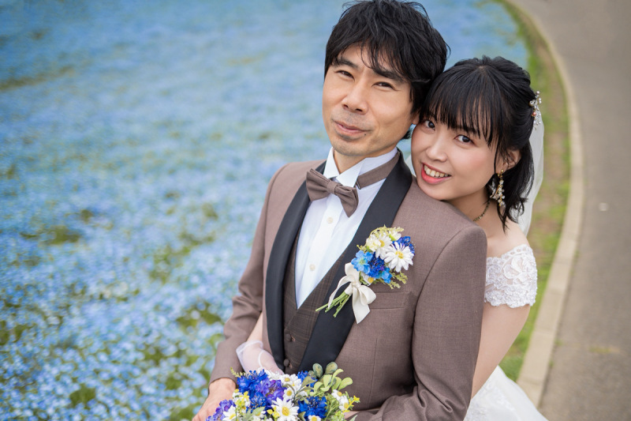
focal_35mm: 40
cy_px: 210
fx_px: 701
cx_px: 316
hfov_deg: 48.5
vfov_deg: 33.4
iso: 200
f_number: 2.2
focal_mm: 40
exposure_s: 1/3200
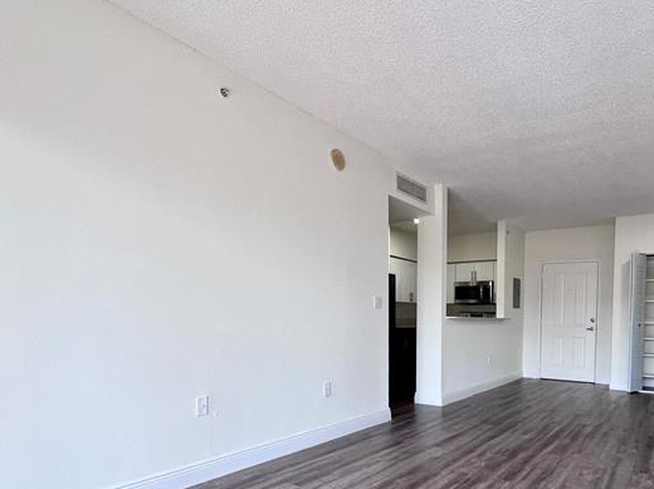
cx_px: 385
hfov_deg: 81.0
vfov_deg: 64.7
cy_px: 312
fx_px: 378
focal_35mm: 20
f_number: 1.8
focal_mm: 1.57
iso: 64
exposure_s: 1/99
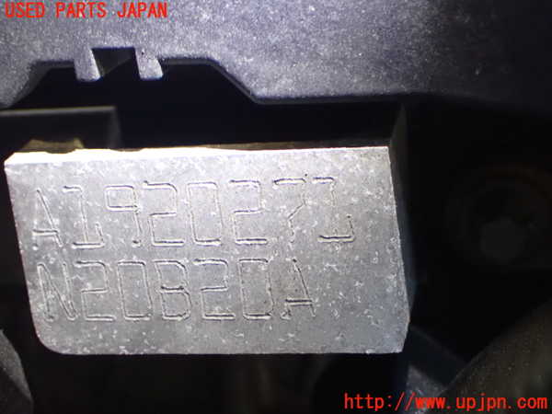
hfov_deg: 29.0
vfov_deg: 21.9
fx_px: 1068
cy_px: 207
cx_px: 276
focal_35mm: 67
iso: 1600
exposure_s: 1/25
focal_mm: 11.88
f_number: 3.8
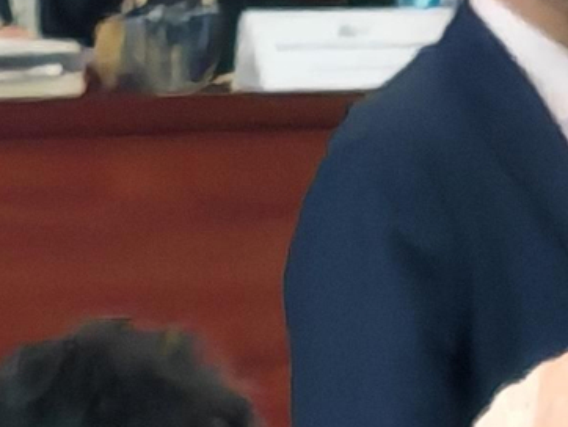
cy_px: -248
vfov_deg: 1.5
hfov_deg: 2.0
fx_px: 15878
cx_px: 974
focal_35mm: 967
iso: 320
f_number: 2.4
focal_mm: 8.67
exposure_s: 1/50
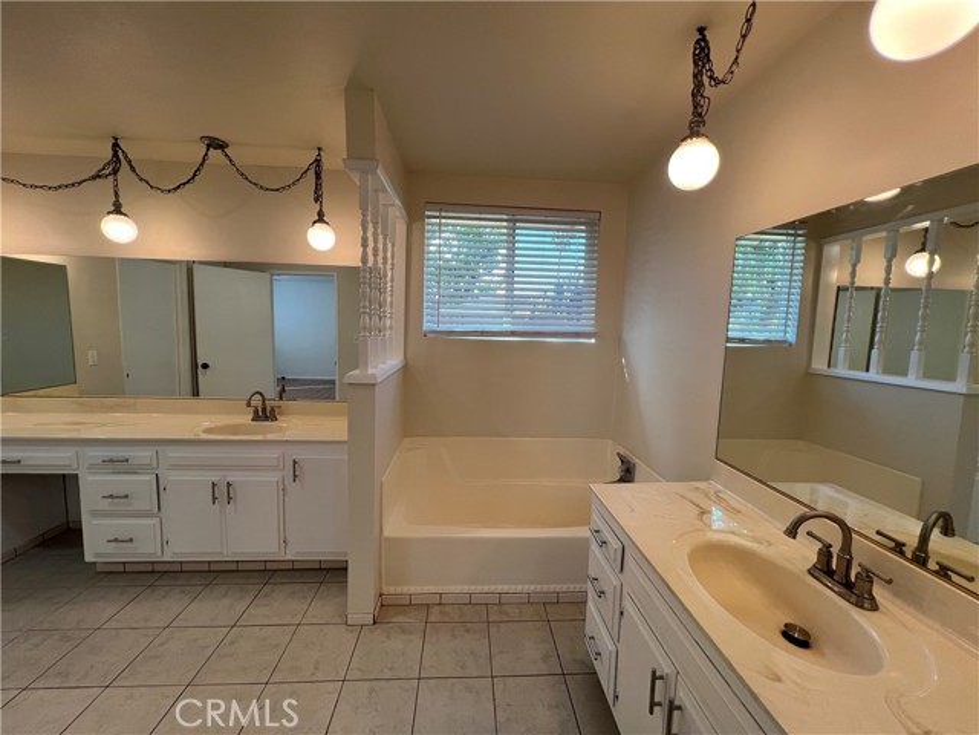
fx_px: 368
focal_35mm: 13
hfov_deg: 106.2
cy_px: 368
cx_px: 490
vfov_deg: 89.9
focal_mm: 1.57
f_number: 1.8
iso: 64
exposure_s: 1/120
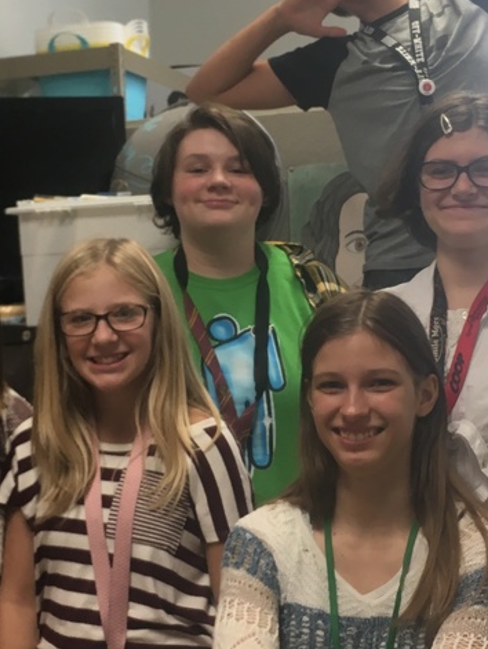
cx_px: 244
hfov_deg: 23.3
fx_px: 1183
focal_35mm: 63
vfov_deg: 30.7
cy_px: 305
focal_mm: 4.15
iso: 50
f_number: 2.2
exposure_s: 1/30
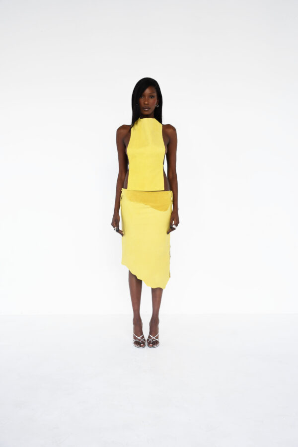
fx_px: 484
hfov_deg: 34.2
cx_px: 149
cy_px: 224
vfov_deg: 49.6
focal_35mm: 39
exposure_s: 1/125
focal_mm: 26
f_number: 5.6
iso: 400
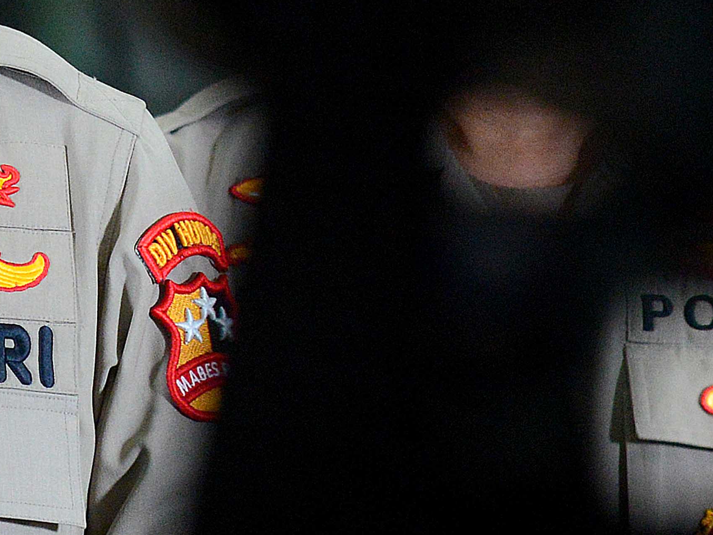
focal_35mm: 356
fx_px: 7332
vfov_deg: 4.2
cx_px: -373
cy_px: 107
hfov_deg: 5.5
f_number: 5.6
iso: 3200
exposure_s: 1/125
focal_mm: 105
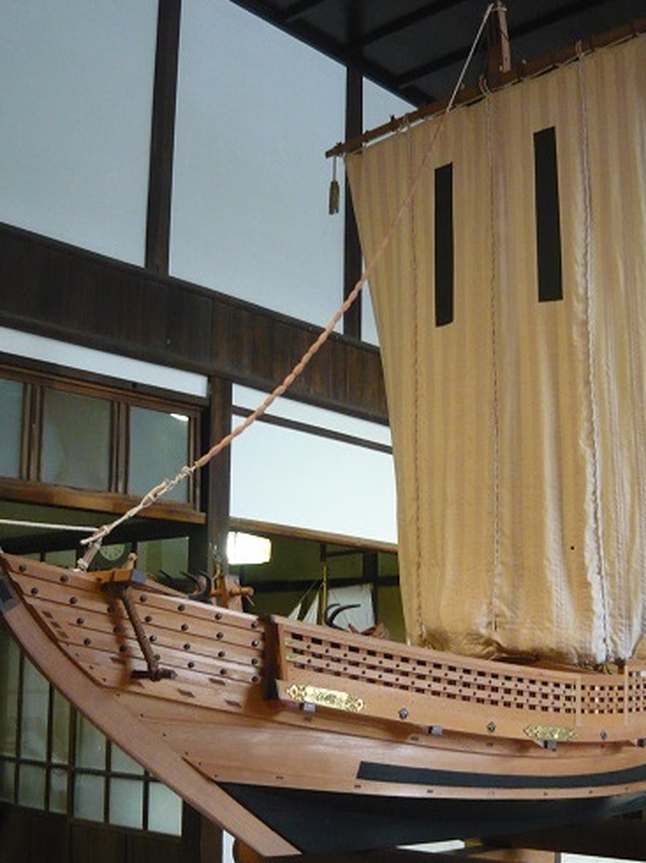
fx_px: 1096
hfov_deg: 32.8
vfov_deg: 42.9
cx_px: 340
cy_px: 482
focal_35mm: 44
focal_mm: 5.5
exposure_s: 1/15
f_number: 2.8
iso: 400
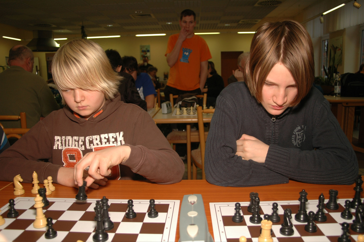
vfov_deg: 43.5
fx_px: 303
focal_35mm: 30
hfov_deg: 62.0
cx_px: 182
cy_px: 121
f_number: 4
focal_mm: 20
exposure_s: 1/60
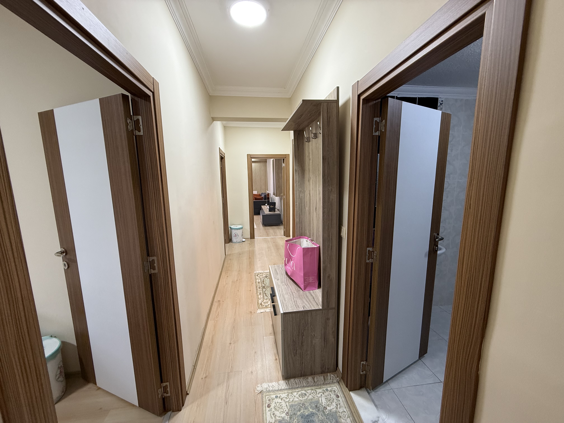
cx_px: 282
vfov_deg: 85.7
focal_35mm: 14
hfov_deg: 102.1
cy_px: 212
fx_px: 228
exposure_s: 1/50
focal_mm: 2.22
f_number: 2.2
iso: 200
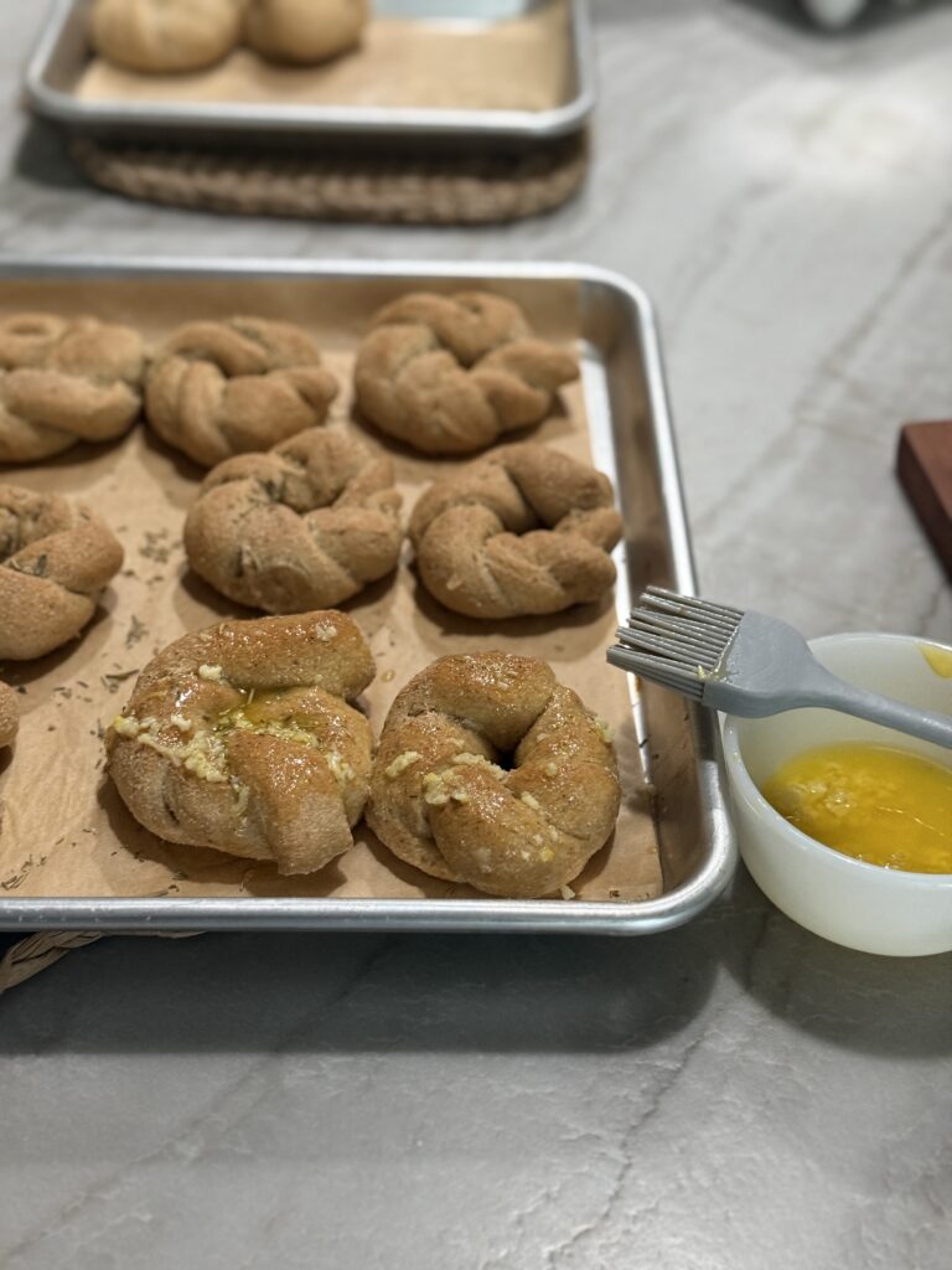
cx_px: 476
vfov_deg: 39.7
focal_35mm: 48
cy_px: 635
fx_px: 1760
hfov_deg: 30.3
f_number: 1.78
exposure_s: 1/40
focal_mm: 6.76
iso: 320
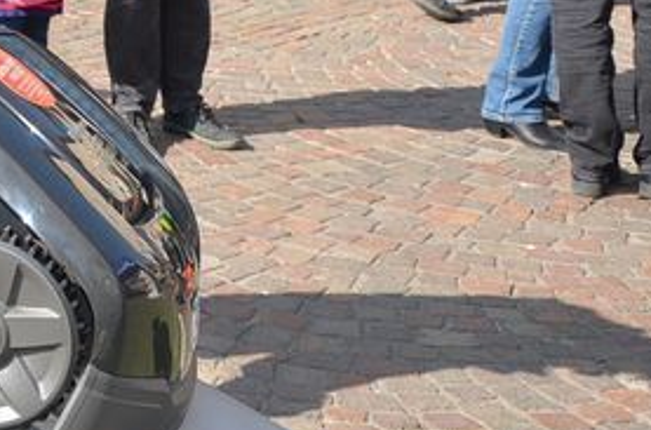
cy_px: -298
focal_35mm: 114
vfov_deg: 11.3
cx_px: -414
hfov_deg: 16.0
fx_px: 2052
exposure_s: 1/200
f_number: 5.6
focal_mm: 21
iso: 100
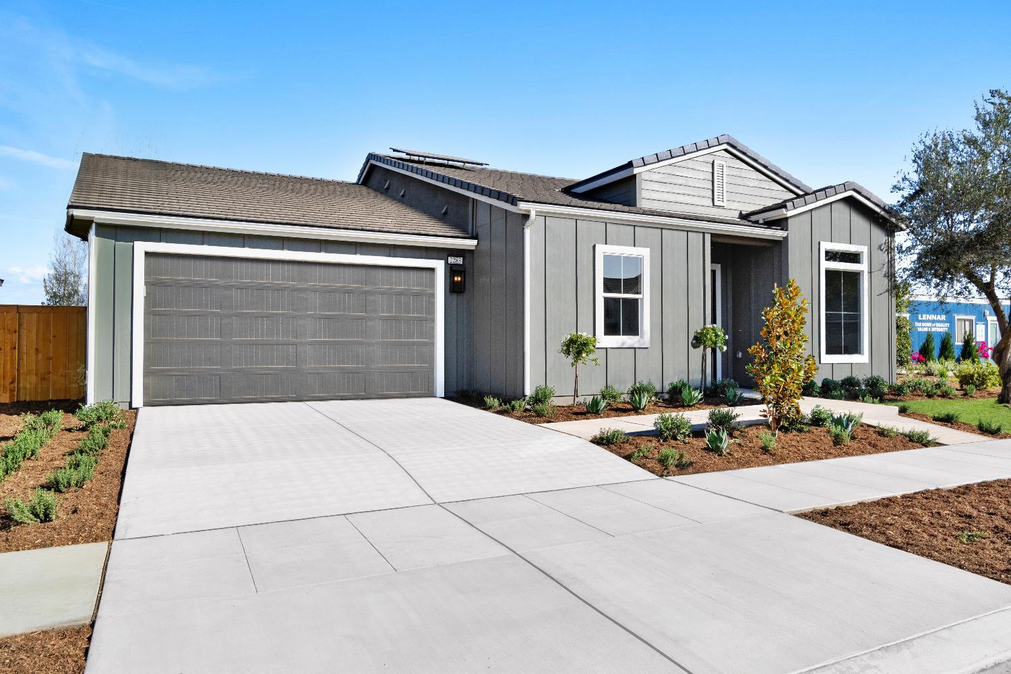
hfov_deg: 73.7
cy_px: 337
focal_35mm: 24
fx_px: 674
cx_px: 506
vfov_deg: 53.1
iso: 250
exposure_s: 1/640
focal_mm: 16
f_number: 9
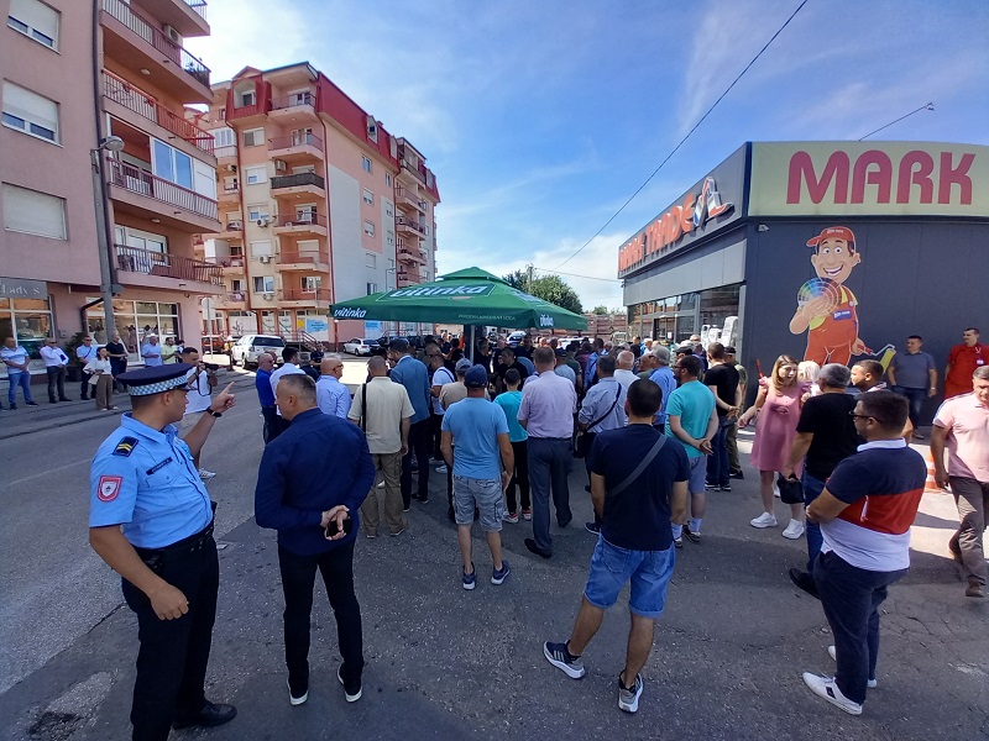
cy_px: 370
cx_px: 494
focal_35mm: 13
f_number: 2.2
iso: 50
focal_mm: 1.13
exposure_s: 1/270
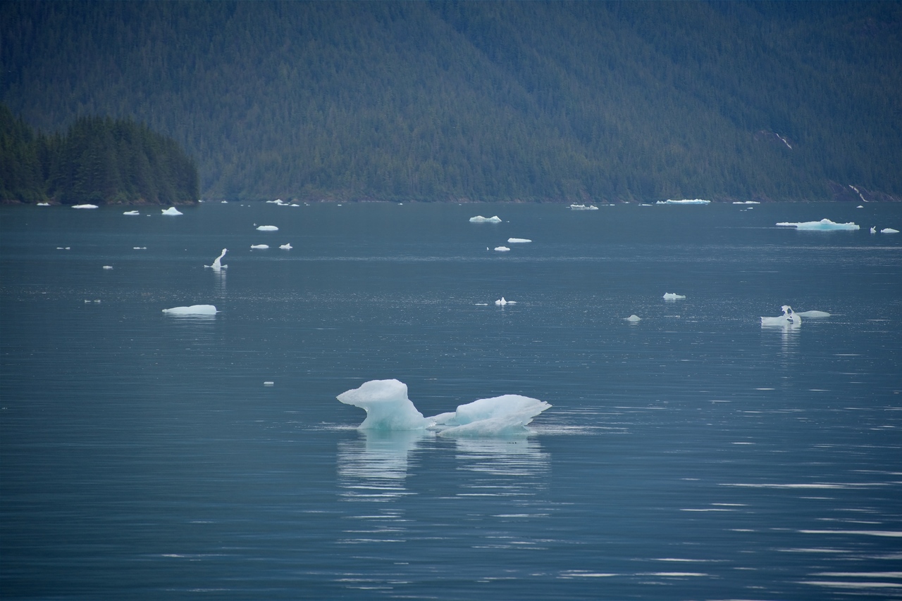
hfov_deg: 6.9
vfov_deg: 4.6
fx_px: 7518
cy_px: 300
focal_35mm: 300
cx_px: 451
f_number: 5.6
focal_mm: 300
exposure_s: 1/640
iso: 280
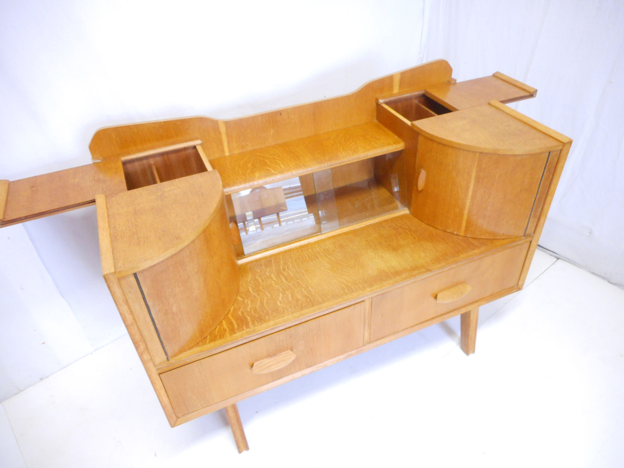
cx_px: 312
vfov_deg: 54.9
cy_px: 234
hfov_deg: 69.4
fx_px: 451
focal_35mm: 25
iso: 450
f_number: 3.7
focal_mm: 4.5
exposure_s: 1/8
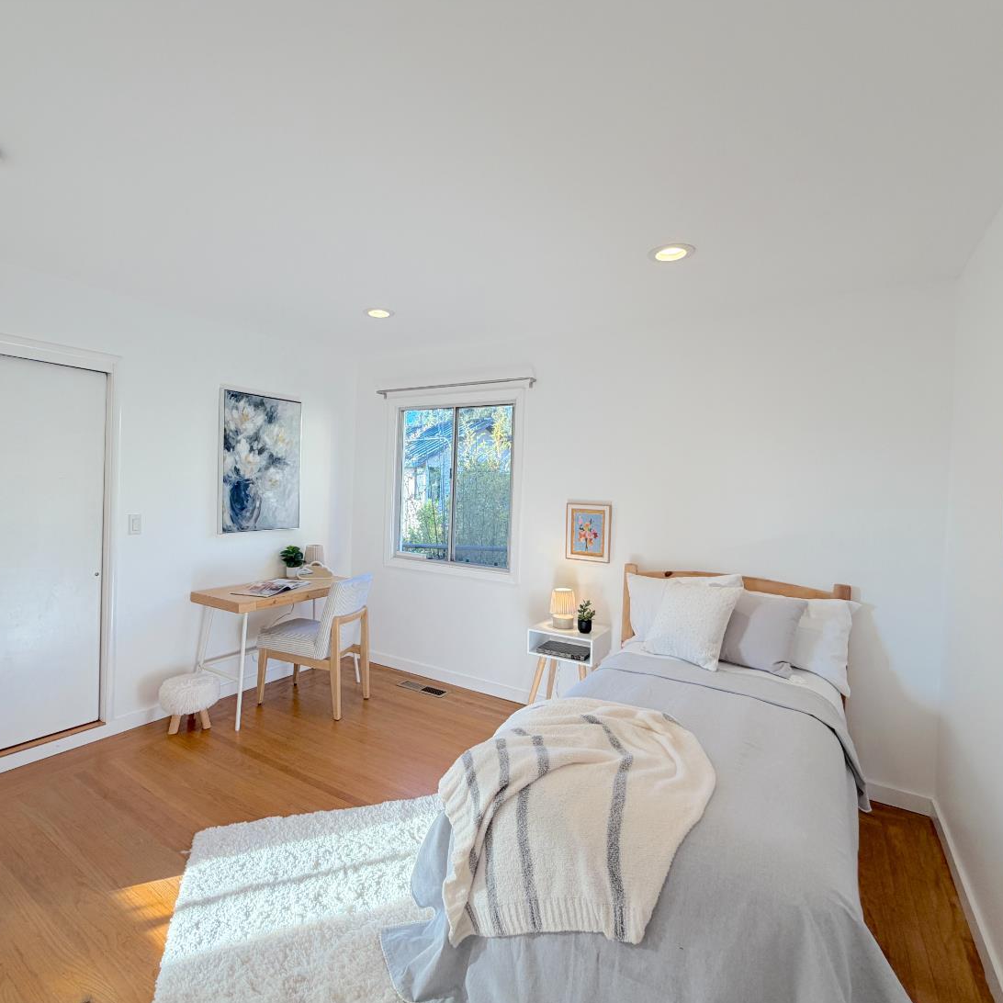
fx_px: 557
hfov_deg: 83.7
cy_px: 496
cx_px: 454
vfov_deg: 84.0
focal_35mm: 17
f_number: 2.2
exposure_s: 1/127
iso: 64
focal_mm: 2.22
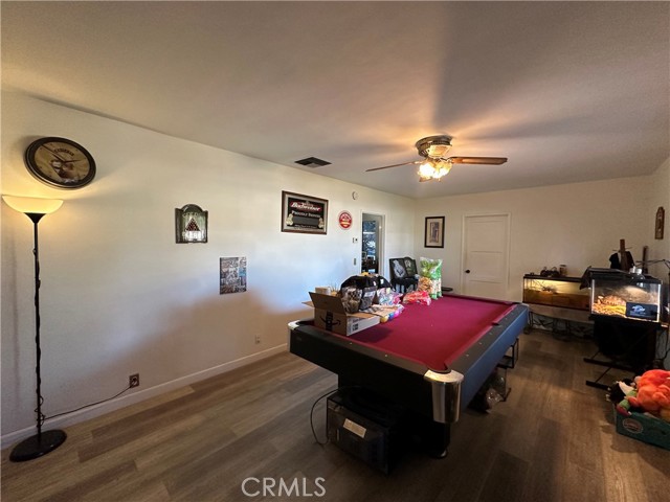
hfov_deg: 102.1
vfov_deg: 85.7
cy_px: 251
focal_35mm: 14
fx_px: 271
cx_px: 335
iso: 320
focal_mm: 2.22
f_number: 2.2
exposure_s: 1/120
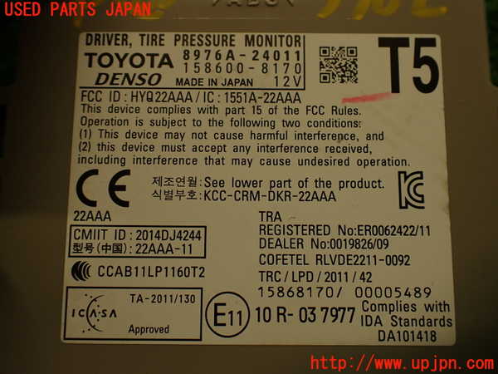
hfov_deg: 56.8
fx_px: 460
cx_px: 249
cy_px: 187
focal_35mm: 32
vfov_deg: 44.2
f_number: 2.4
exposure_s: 1/60
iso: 100
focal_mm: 5.79
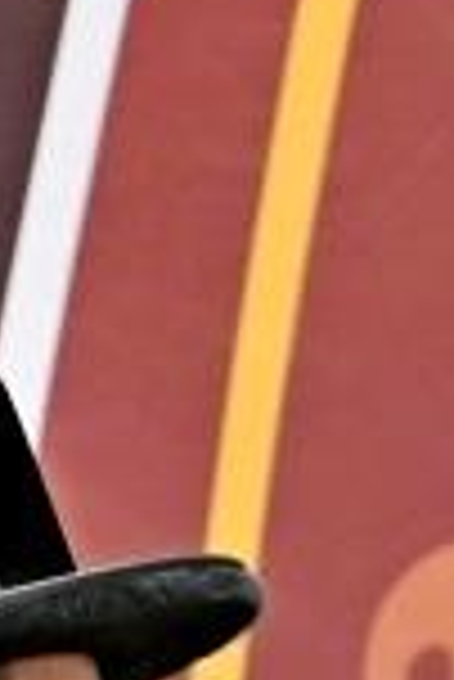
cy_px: 1108
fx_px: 35479
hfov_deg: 0.7
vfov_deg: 1.1
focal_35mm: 1880
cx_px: 670
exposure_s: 1/800
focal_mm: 185
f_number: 2.8
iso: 800
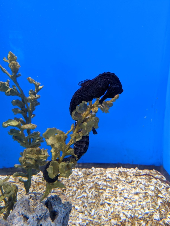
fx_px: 177
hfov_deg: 51.4
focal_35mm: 27
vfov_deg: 65.3
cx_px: 85
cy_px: 113
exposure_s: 1/40
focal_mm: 4.38
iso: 154
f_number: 1.73
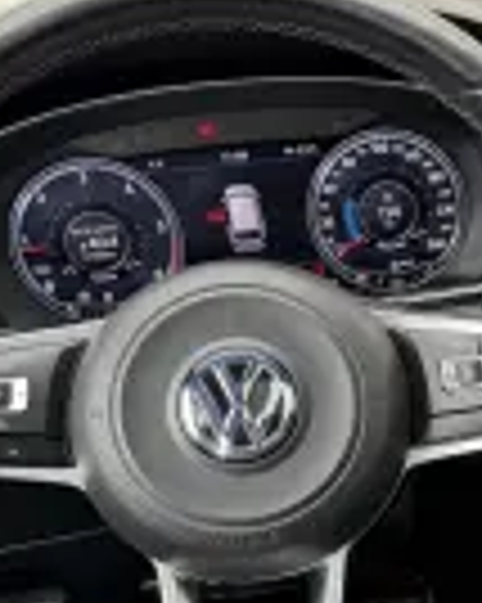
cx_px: 496
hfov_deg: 23.1
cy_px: 414
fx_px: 1125
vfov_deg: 29.8
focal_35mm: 63
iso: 80
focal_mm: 6.76
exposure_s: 1/182
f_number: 1.78
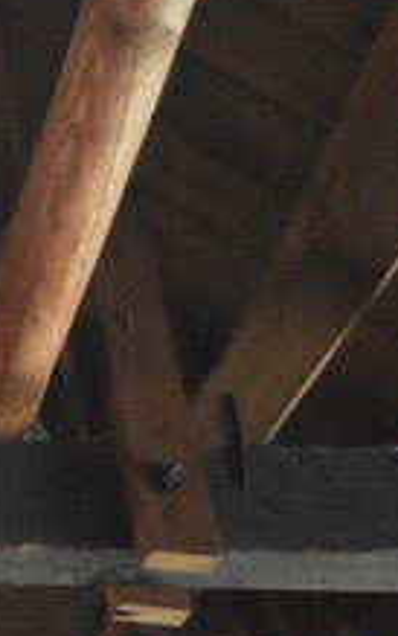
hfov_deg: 7.5
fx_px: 2792
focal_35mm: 161
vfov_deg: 12.7
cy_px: 746
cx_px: -628
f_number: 4
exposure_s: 1/60
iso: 4000
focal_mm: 24
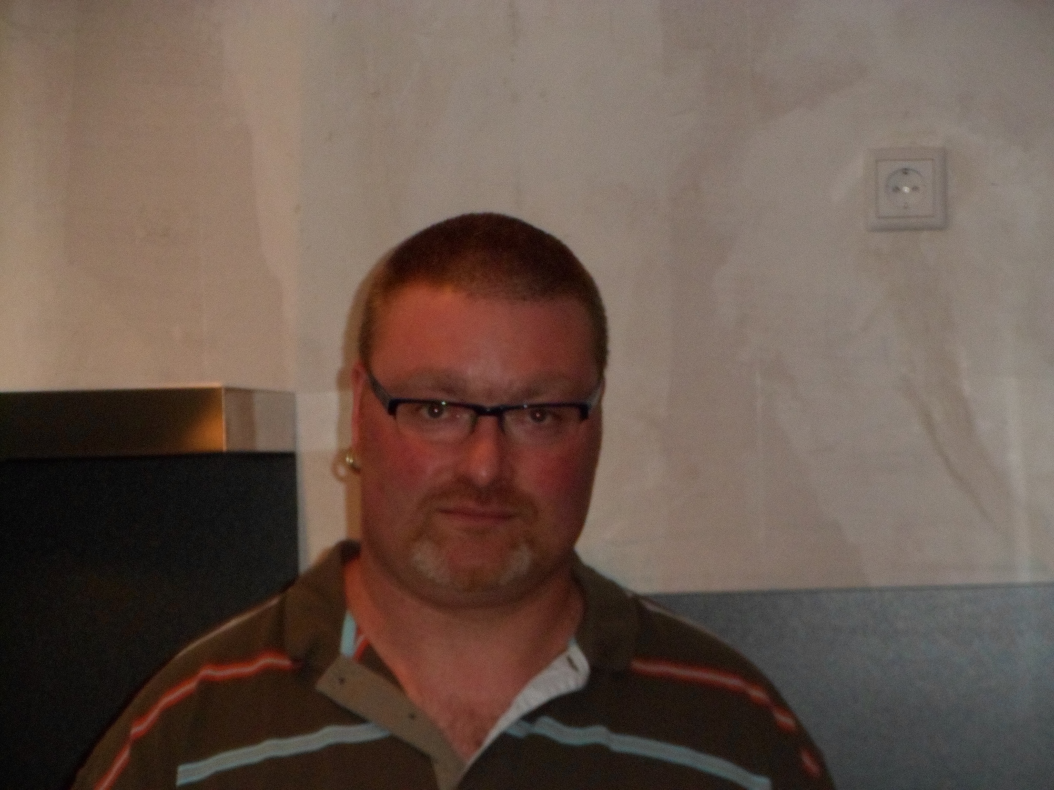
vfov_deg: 9.2
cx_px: 527
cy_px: 395
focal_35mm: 162
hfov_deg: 12.2
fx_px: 4933
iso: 640
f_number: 5.5
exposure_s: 1/90
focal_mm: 28.7
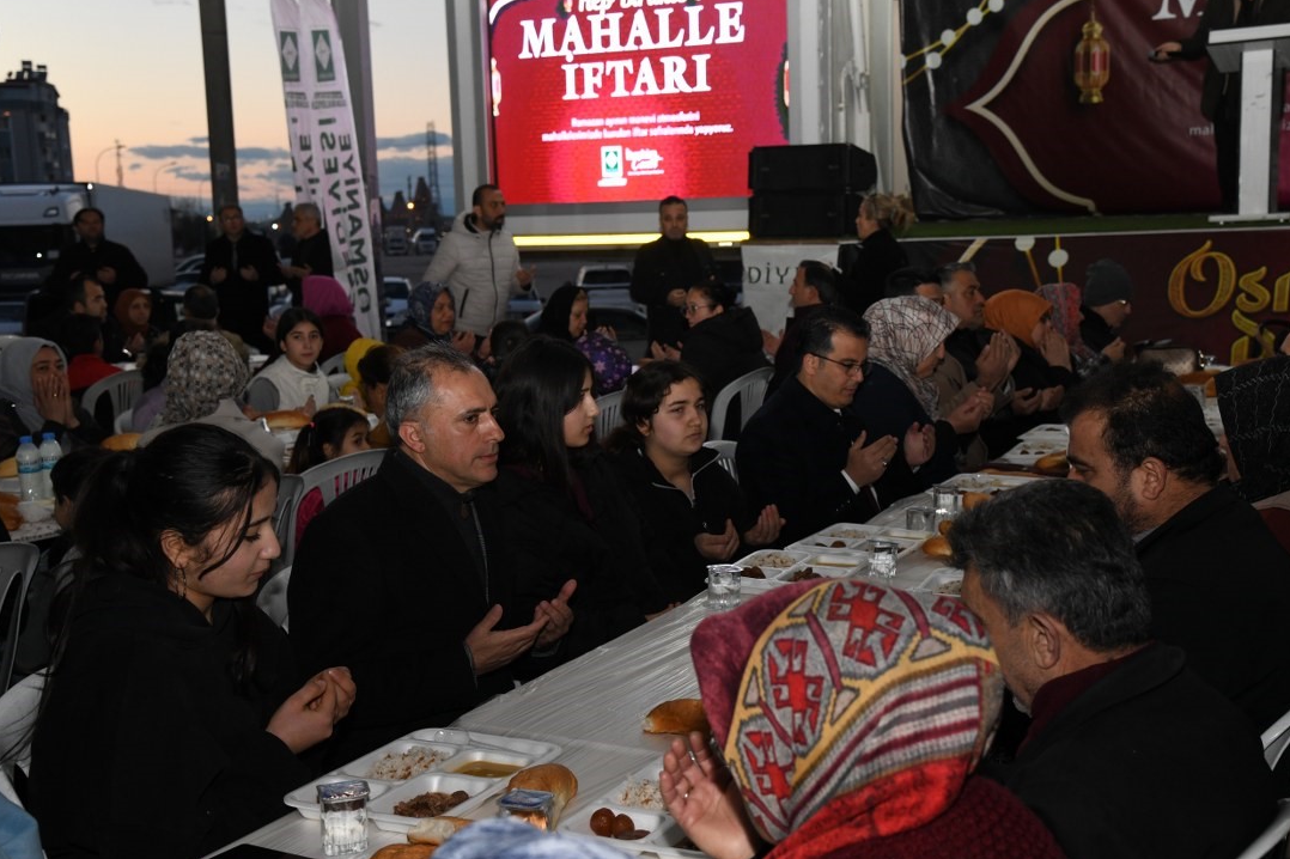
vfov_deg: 27.5
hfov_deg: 40.3
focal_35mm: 49
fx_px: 1755
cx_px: 674
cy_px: 434
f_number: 6.3
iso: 1600
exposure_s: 1/200
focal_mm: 44
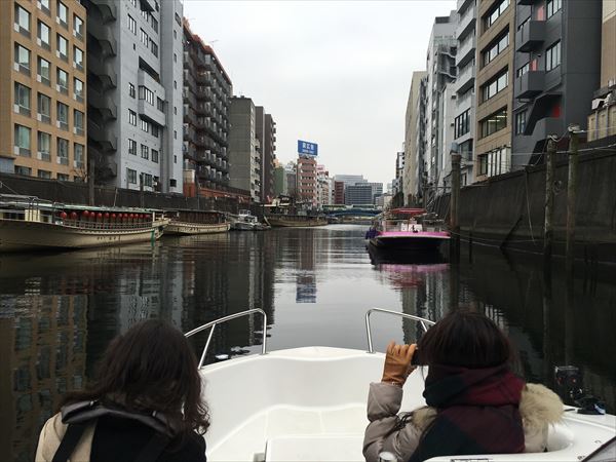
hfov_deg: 61.7
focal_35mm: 29
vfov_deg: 48.2
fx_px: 516
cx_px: 308
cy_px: 231
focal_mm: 4.15
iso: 25
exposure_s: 1/273
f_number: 2.2
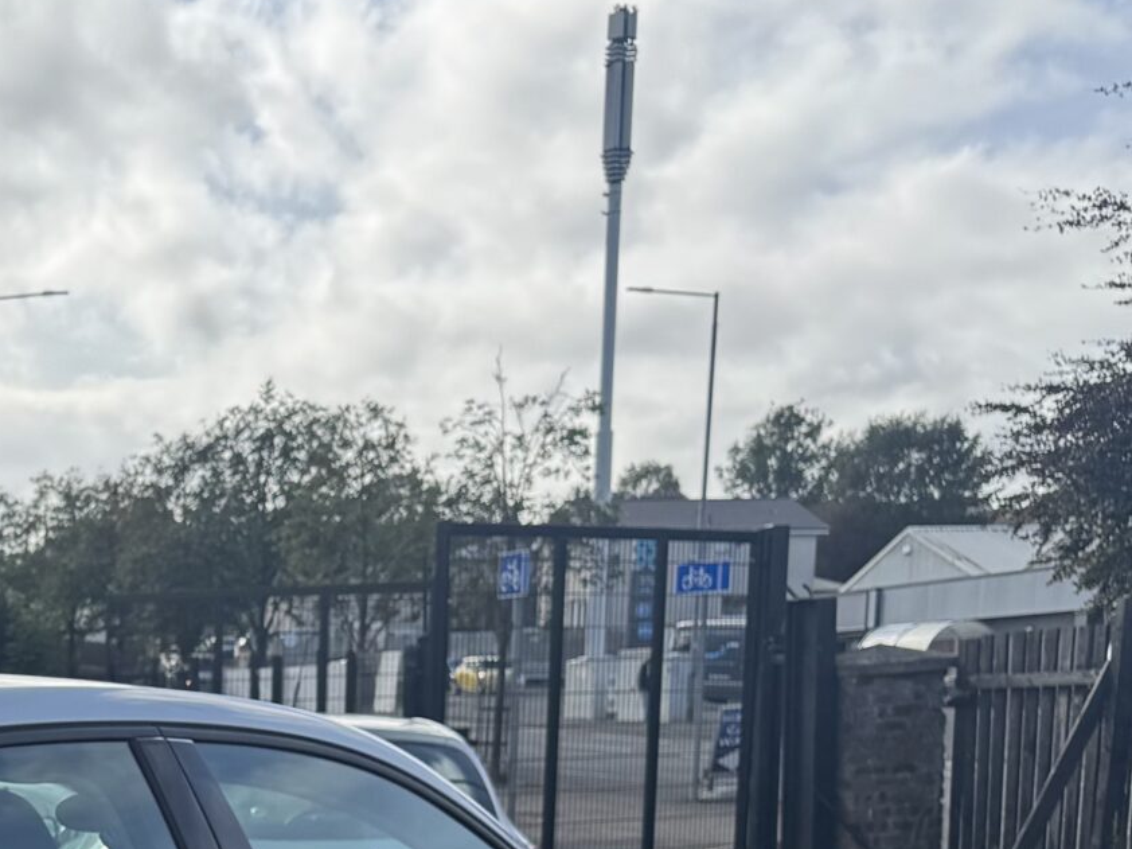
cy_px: 1146
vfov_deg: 18.5
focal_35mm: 73
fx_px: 2387
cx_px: -309
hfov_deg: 23.7
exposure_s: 1/3096
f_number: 1.78
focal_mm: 6.76
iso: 80
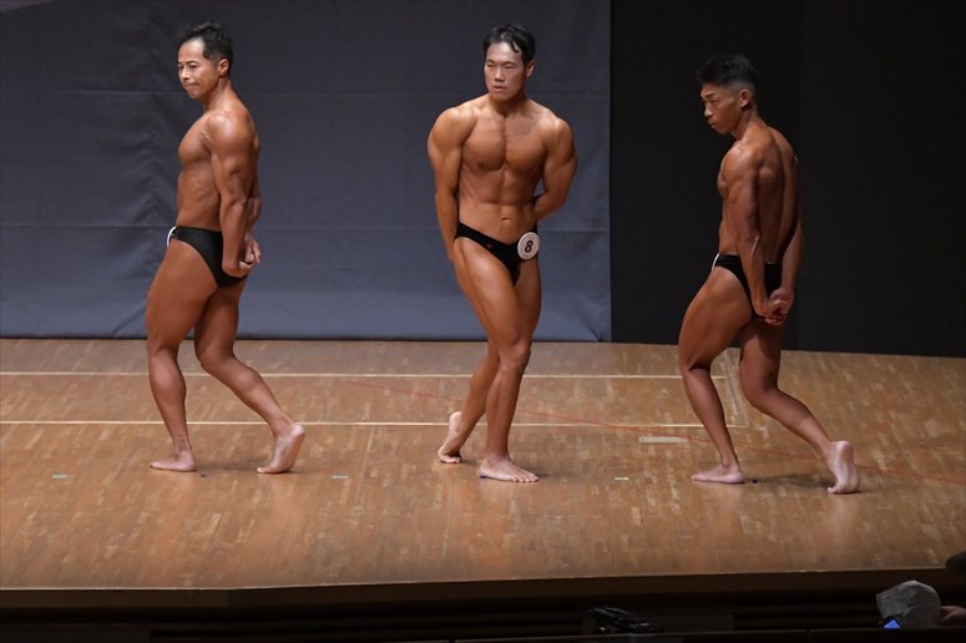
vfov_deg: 6.1
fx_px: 6035
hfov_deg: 9.2
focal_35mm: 225
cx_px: 483
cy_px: 322
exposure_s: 1/400
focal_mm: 150
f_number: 5.6
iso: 6400
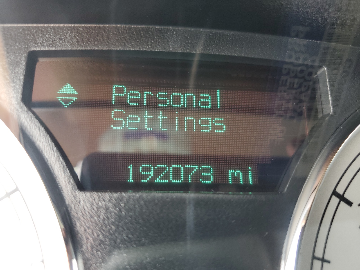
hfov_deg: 67.3
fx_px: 270
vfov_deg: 53.1
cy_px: 135
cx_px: 180
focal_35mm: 26
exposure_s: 1/50
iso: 53
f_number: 1.5
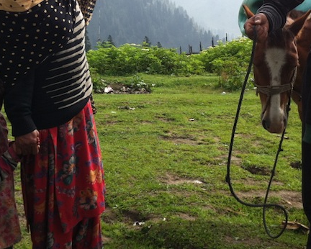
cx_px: 142
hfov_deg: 26.7
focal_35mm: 71
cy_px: 53
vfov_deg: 21.3
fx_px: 654
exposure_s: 1/736
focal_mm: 3.85
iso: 80
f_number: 2.8
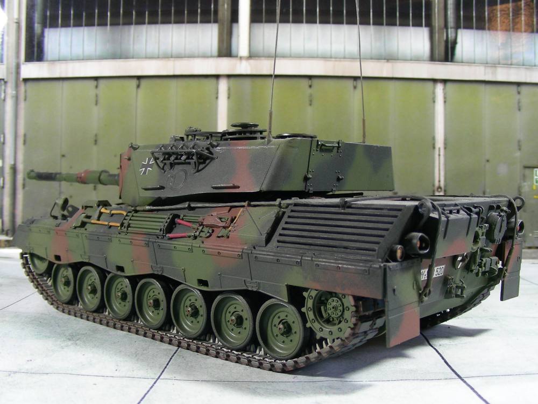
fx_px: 591
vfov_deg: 37.7
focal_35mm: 38
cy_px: 202
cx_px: 269
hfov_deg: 49.0
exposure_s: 1/8.8
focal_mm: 6.3
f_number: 3.5
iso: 50
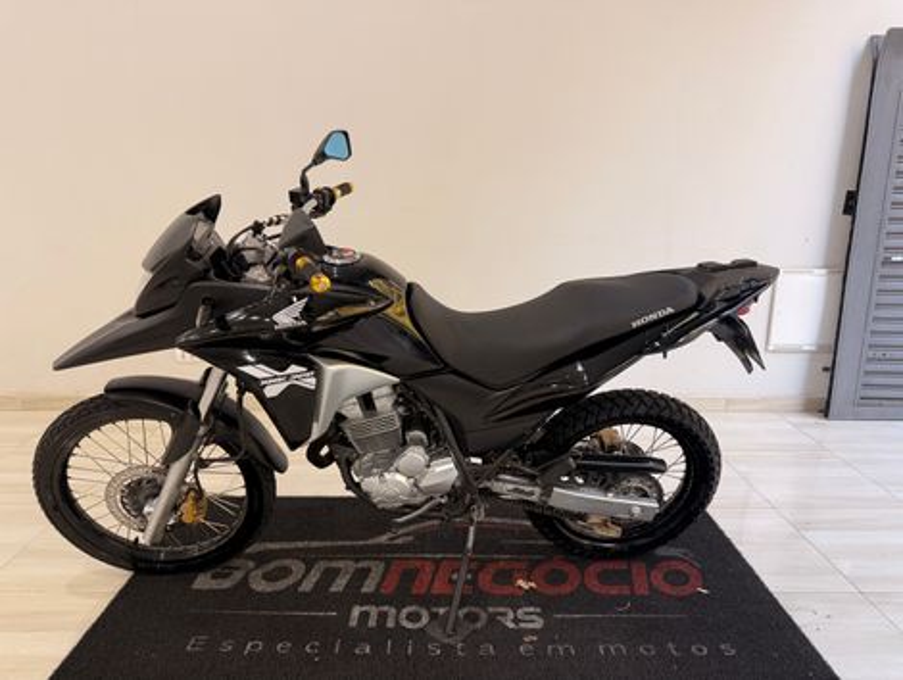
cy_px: 340
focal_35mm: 24
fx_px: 627
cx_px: 452
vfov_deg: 56.9
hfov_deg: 71.5
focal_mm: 6.76
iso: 160
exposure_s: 1/120
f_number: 1.78
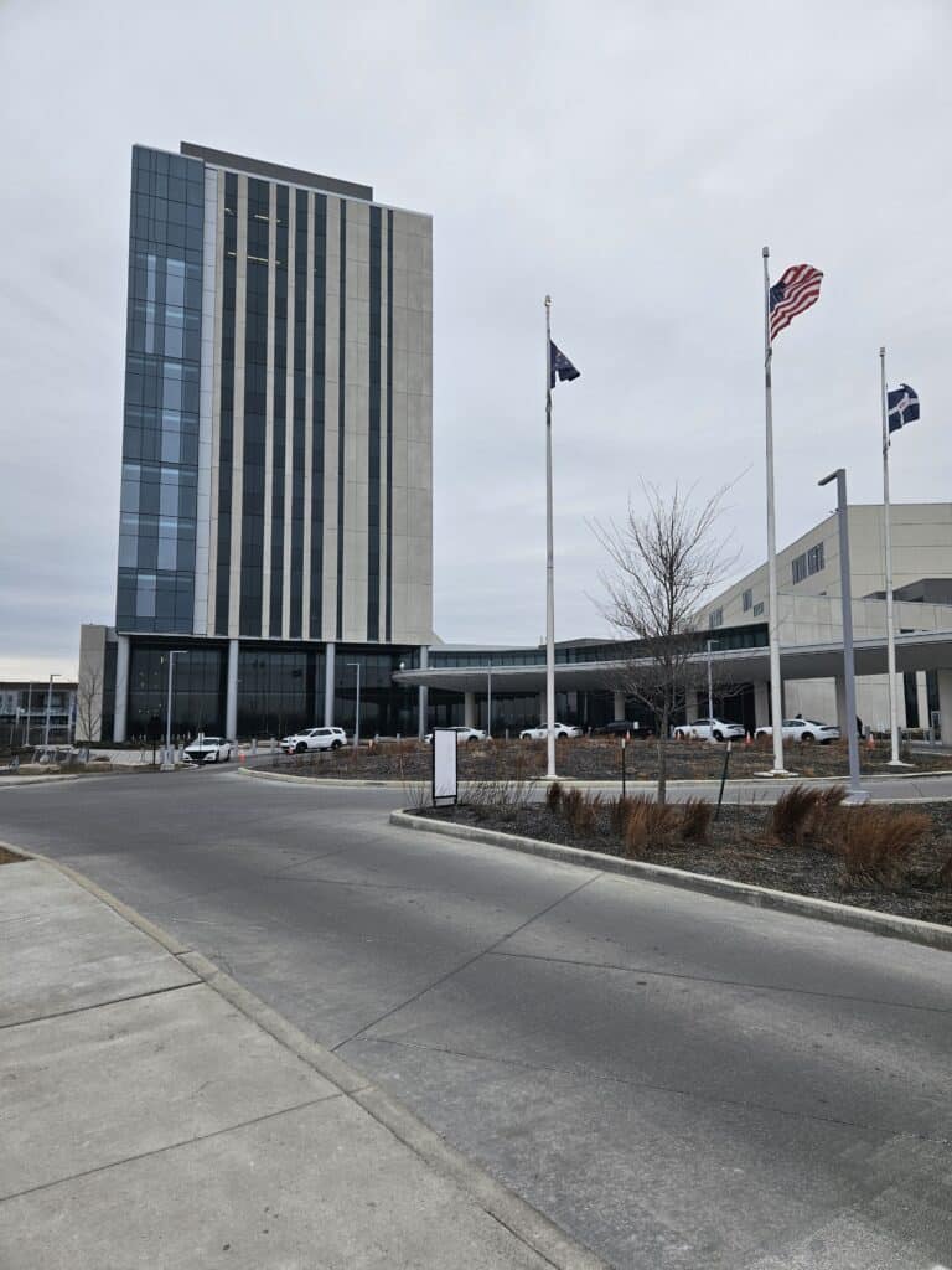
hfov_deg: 58.9
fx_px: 843
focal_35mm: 23
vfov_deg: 73.9
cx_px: 476
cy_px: 635
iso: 64
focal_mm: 5.4
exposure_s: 1/2000
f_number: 1.8
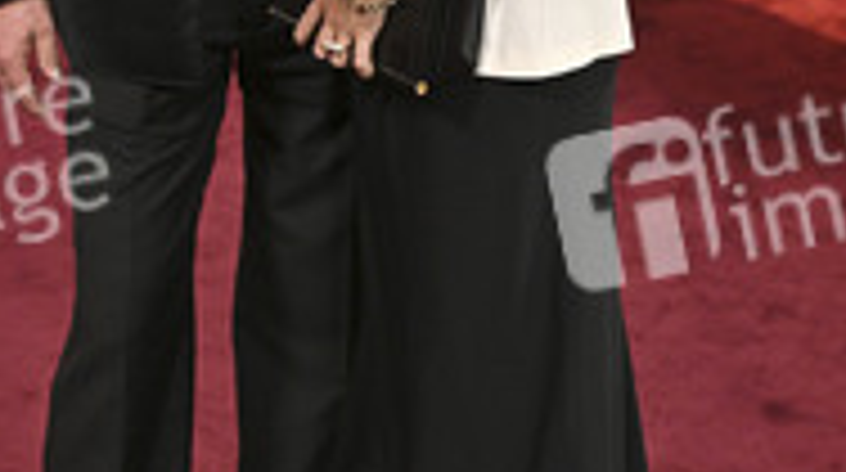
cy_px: -40
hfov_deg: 22.2
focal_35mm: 96
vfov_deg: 12.3
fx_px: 2150
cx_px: 369
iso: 2500
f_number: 5.6
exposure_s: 1/320
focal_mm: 43
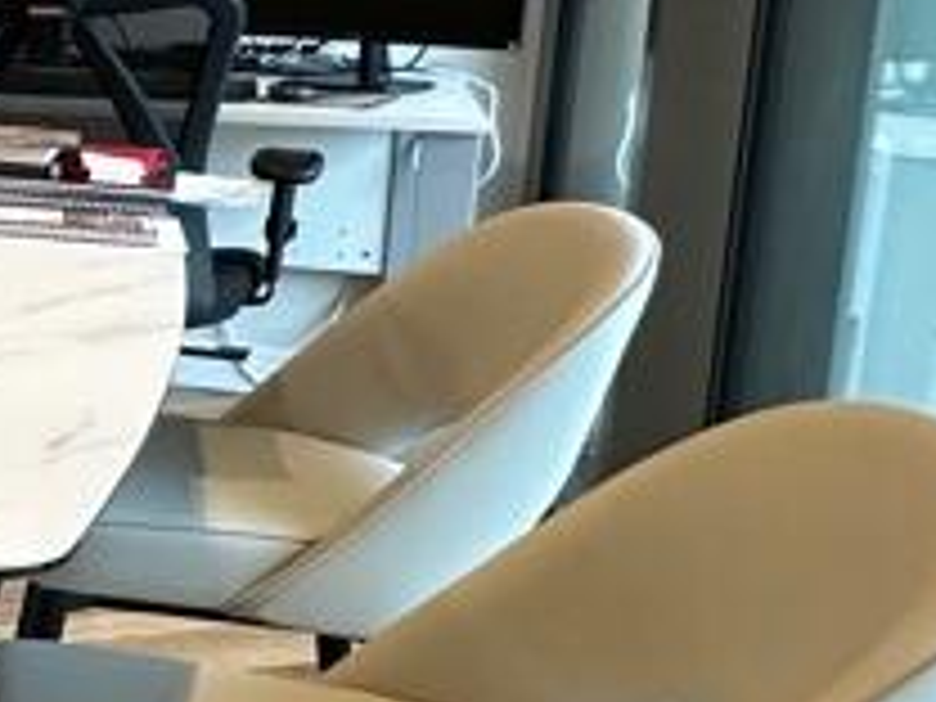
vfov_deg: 21.1
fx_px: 1866
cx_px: -1040
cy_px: 140
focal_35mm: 69
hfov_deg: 17.5
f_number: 2.2
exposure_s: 1/50
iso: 160
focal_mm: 2.22
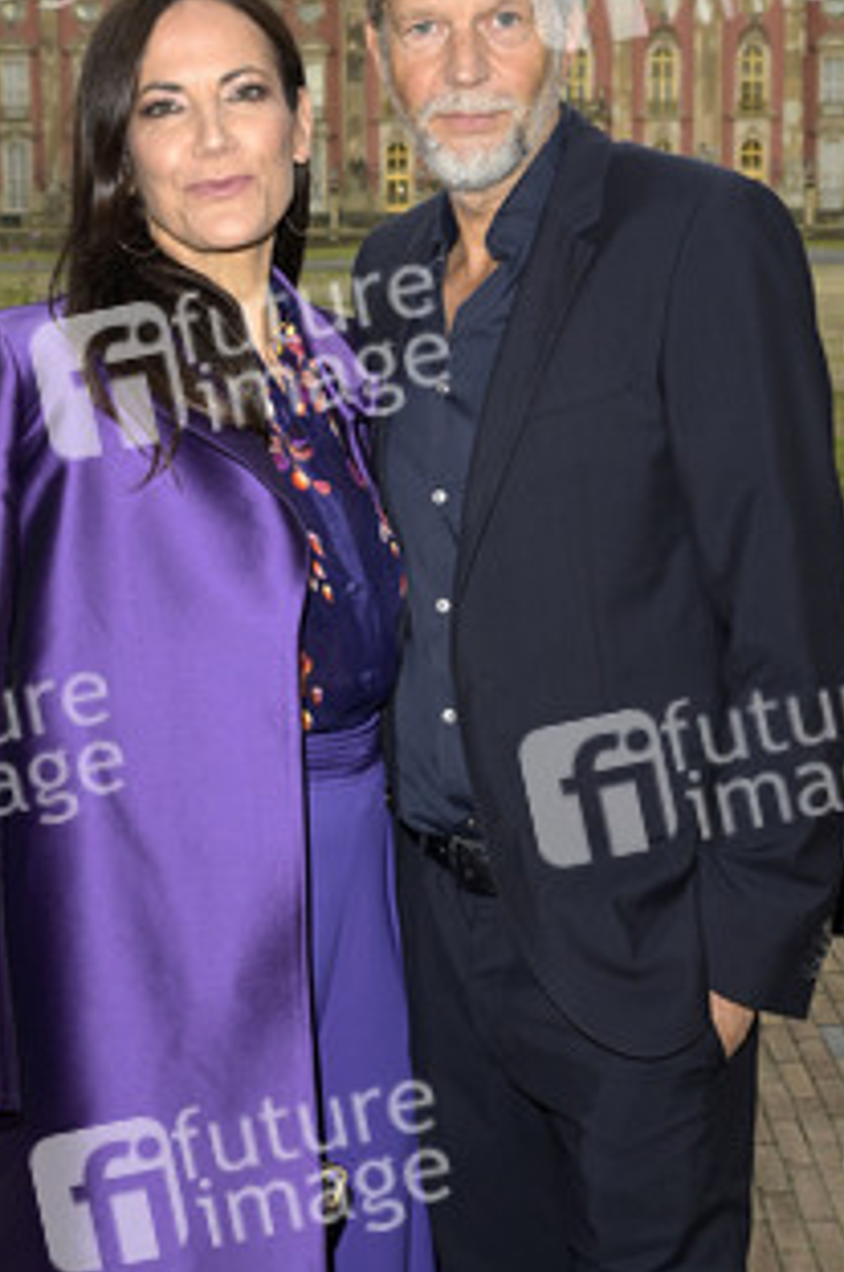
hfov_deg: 22.9
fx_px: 2082
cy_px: 567
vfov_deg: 33.9
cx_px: 359
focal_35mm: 59
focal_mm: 46
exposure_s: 1/200
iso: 500
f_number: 9
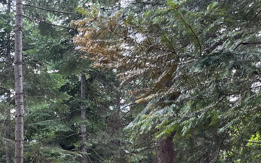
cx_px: -60
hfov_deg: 25.4
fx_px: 512
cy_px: 234
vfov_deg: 16.7
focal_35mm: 72
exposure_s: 1/240
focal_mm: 5.1
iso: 40
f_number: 1.6
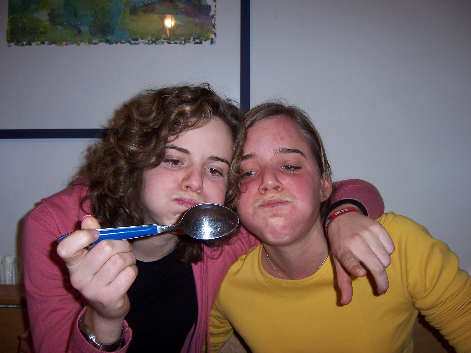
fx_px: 490
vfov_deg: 39.7
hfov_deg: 51.4
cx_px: 236
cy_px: 176
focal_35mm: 36
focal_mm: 6.2
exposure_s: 1/60
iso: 80
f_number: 2.8
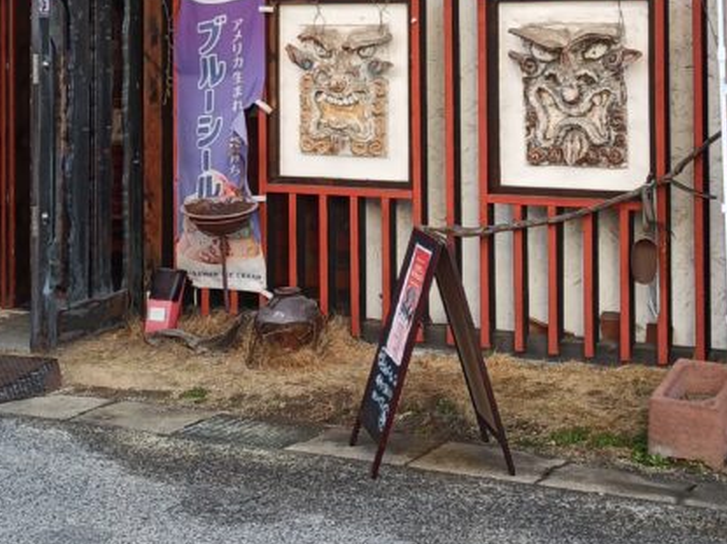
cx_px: 324
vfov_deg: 18.2
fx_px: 1659
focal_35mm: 79
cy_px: 7
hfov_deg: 24.7
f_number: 1.7
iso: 125
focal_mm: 4.7
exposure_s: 1/120
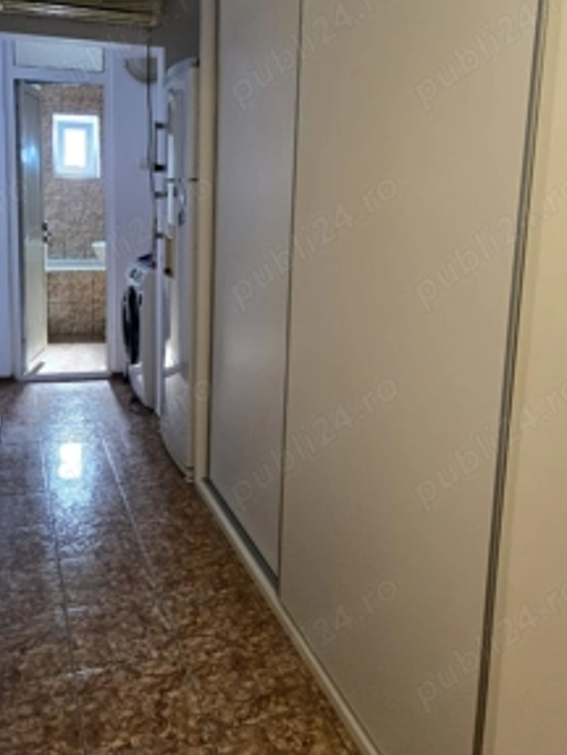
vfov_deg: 56.1
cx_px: 220
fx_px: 699
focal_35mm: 32
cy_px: 283
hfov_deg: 43.9
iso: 250
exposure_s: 1/101
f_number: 1.8
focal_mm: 5.4
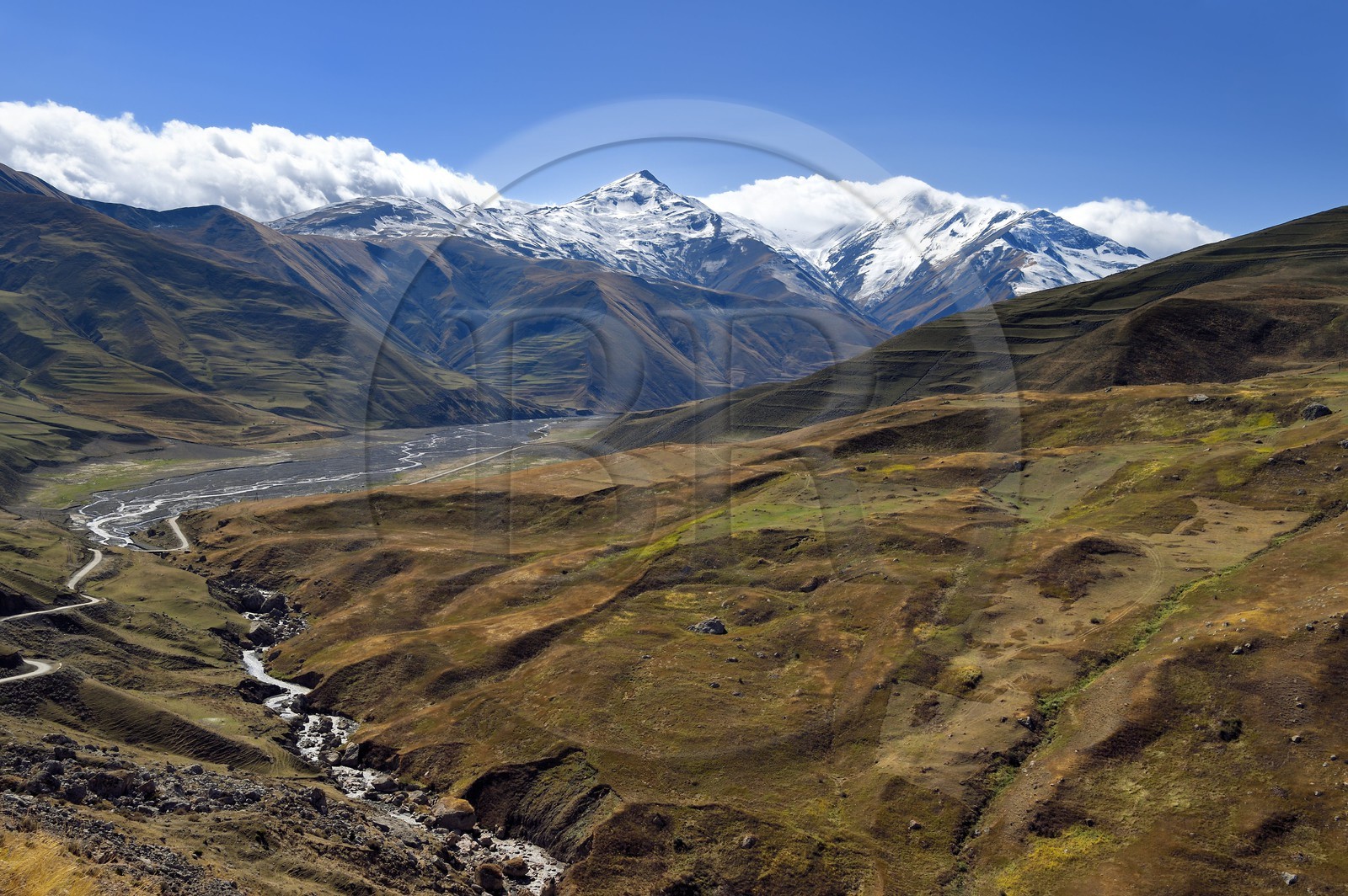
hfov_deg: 50.7
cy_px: 448
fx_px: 1422
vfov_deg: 35.0
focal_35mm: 38
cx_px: 674
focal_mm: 38
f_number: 16
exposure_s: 1/320
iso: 200
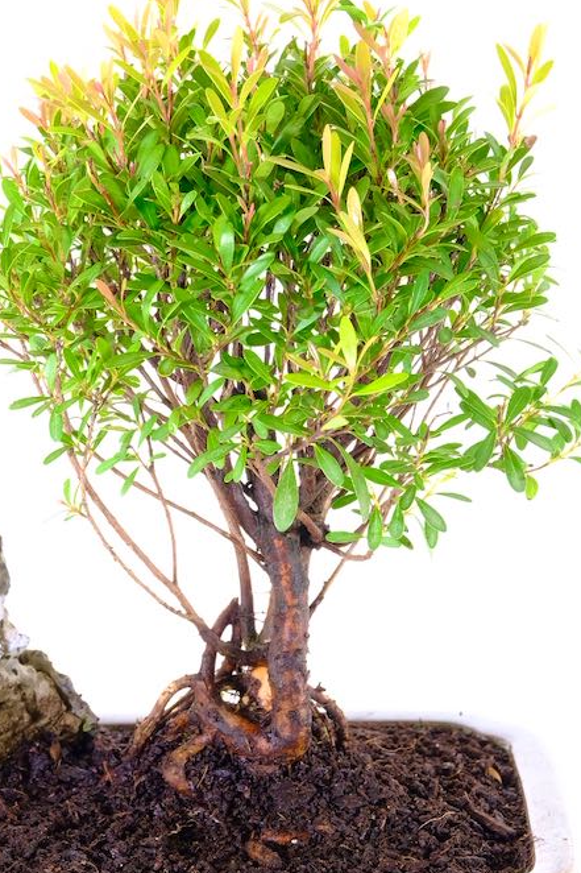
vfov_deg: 9.9
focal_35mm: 207
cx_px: 149
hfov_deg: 6.6
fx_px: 5013
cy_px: 458
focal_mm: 71.1
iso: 500
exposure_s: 1/13
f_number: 9
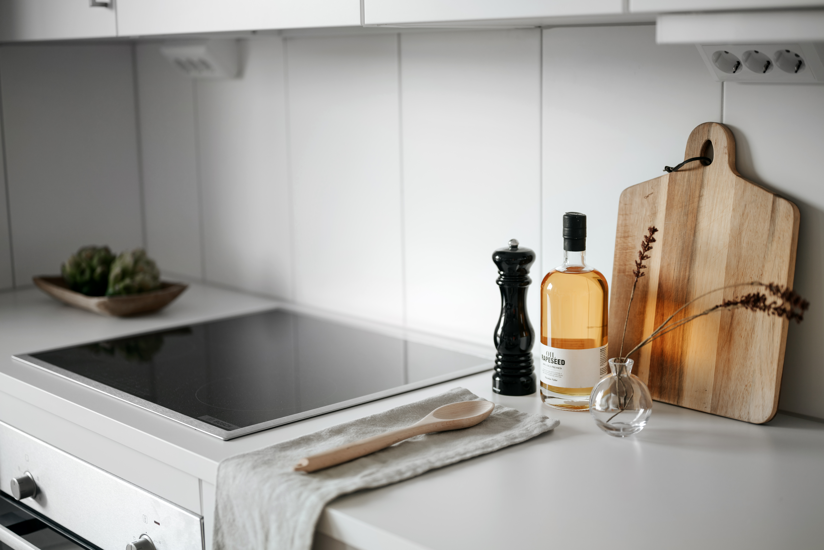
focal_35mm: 50
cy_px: 275
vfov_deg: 27.0
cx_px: 412
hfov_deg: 39.6
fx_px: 1144
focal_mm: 50
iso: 50
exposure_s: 1/30
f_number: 1.8
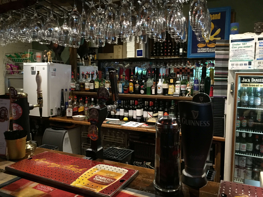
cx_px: 132
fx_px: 220
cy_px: 98
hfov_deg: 61.7
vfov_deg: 48.2
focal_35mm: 29
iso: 320
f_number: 2.2
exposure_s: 1/17
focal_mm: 4.15
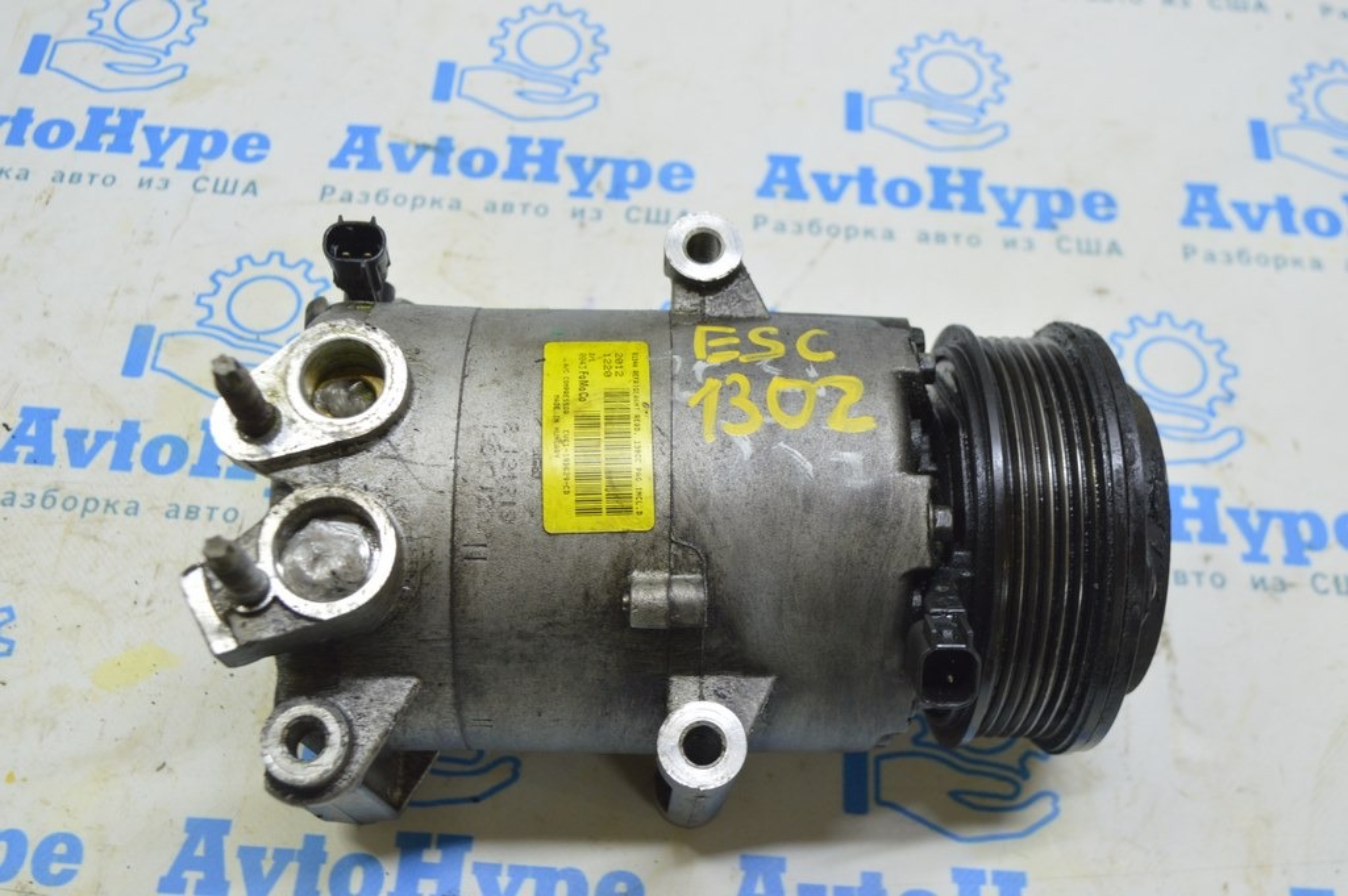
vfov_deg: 33.0
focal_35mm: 40
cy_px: 448
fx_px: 1515
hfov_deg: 48.0
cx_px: 674
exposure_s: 1/20
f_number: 5.6
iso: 400
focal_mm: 27
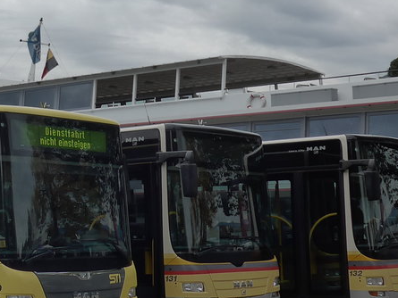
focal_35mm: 97
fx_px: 1116
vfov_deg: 15.2
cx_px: -40
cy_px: 118
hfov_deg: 19.4
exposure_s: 1/800
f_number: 3.2
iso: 160
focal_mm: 7.5
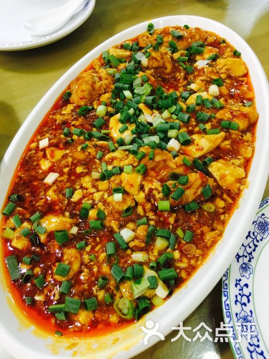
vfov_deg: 61.7
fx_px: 300
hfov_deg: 48.2
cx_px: 134
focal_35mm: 29
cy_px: 180
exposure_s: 1/33
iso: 125
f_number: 2.2
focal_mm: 4.15
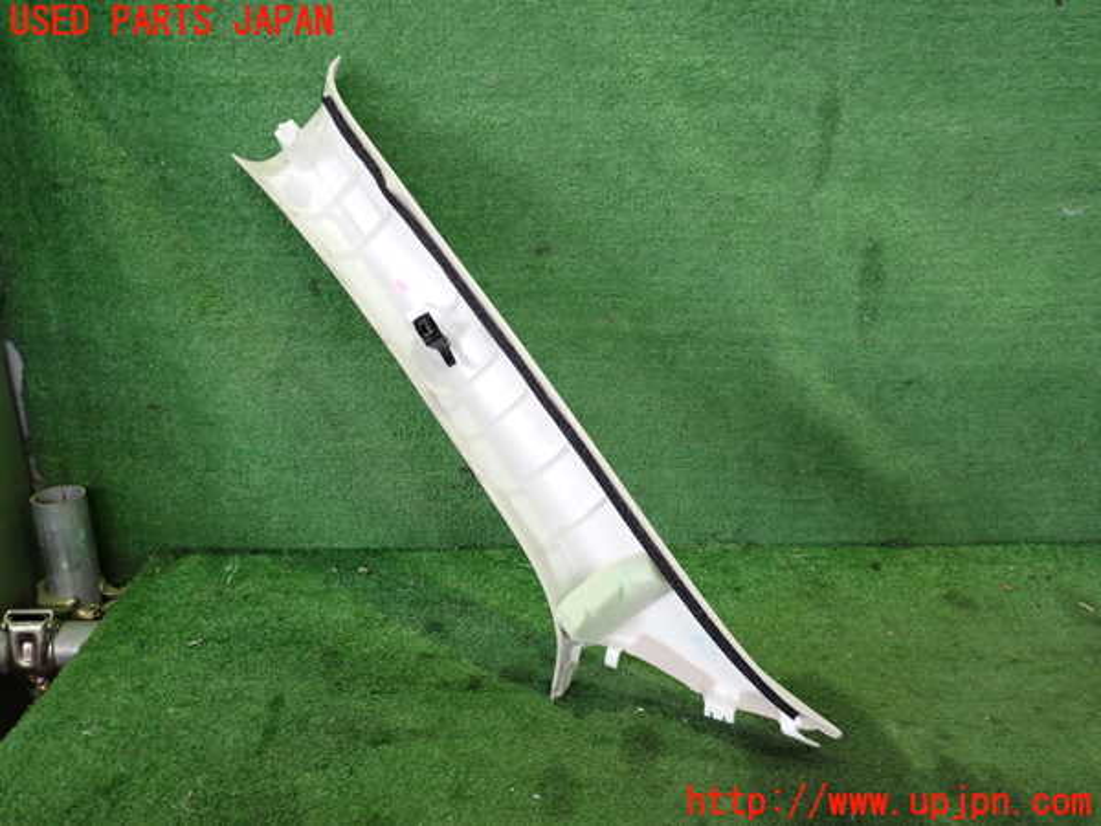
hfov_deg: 60.0
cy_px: 413
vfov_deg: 46.8
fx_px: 954
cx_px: 550
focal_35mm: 30
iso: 320
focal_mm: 5.4
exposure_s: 1/30
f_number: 2.3
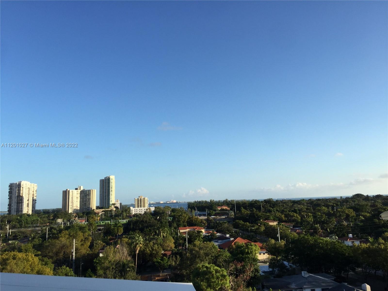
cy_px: 146
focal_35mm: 29
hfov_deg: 61.7
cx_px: 194
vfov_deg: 48.2
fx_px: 325
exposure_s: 1/1276
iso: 32
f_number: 2.2
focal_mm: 4.15
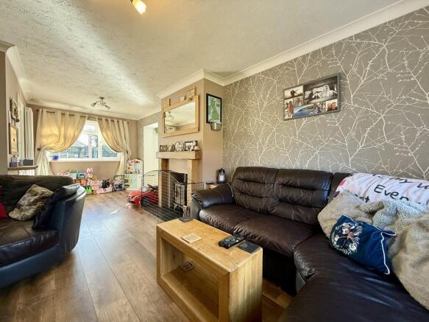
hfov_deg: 102.1
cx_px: 214
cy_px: 161
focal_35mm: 14
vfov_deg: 85.7
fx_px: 173
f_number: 2.2
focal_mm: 2.22
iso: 200
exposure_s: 1/99
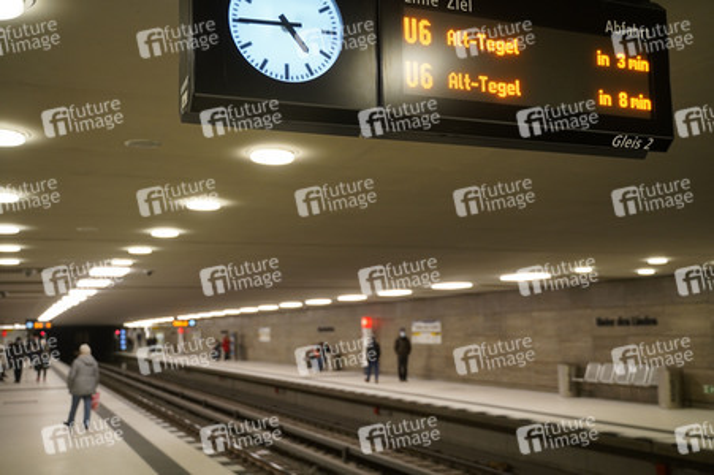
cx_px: 357
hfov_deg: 49.6
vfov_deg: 34.2
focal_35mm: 39
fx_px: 773
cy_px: 238
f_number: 2.8
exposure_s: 1/320
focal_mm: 39
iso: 1600
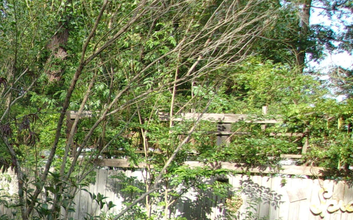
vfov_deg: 17.3
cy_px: 200
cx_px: -84
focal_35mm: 74
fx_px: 712
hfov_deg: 24.8
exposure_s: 1/280
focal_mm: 4.9
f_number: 3
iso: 80
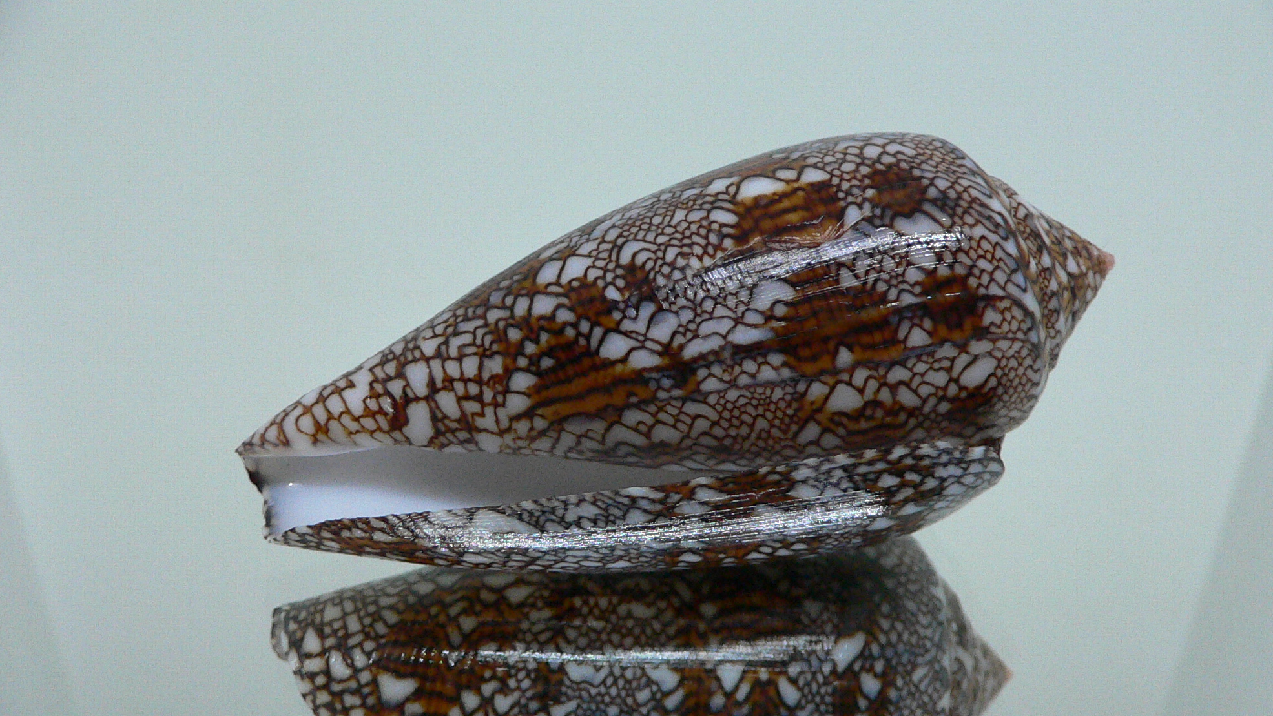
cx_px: 641
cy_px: 388
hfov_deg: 51.6
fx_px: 1317
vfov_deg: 30.4
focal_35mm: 39
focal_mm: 4.6
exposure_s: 1/40
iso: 200
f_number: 2.8
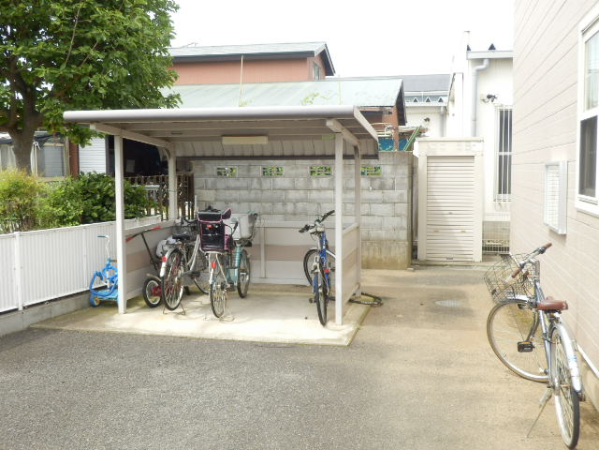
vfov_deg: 32.9
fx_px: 761
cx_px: 300
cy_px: 225
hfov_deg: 42.9
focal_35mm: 44
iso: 80
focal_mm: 7.9
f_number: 4.2
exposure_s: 1/200
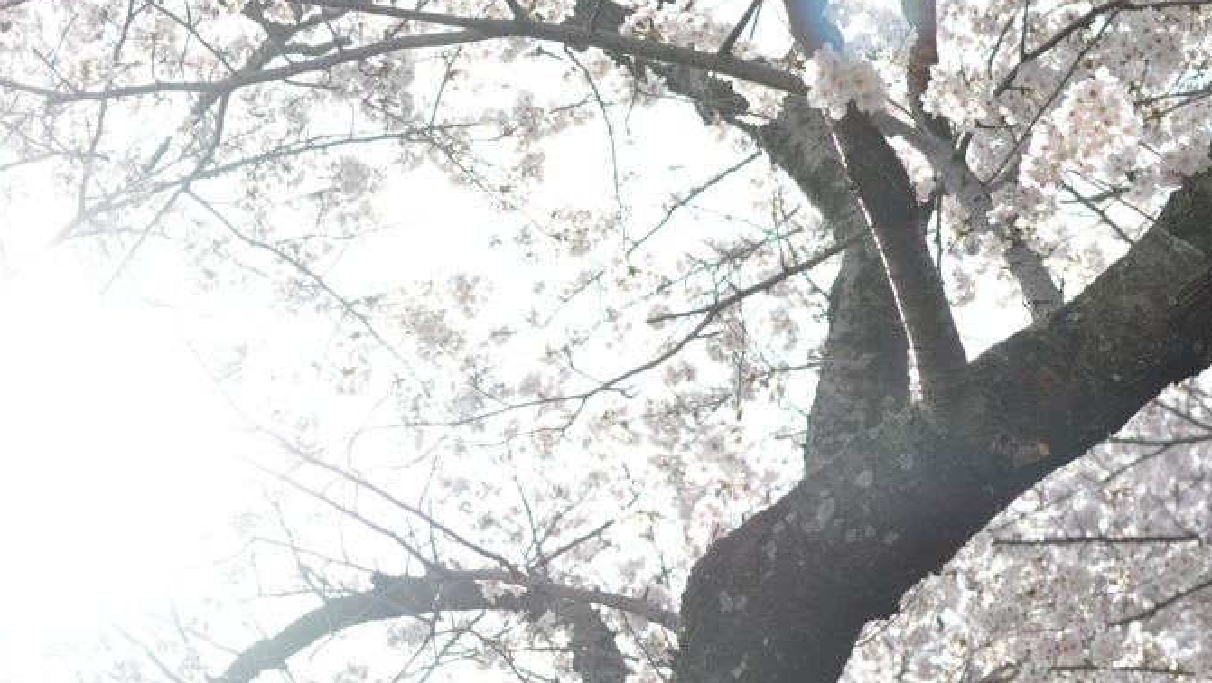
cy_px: 229
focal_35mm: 84
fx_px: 2694
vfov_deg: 14.4
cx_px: 415
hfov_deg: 25.2
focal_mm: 35
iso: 1000
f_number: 4
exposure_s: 1/4000
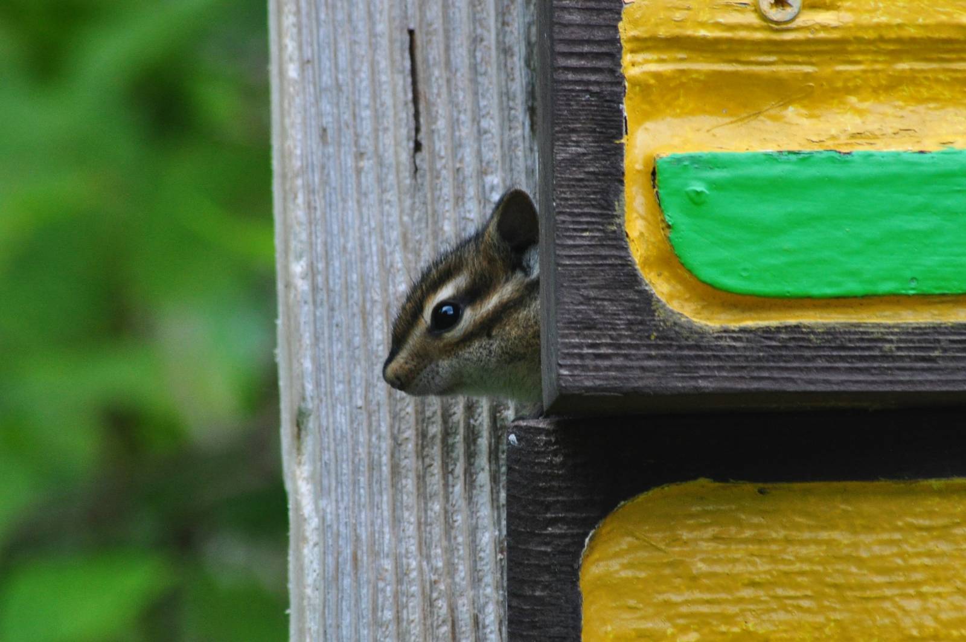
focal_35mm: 450
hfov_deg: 4.6
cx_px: 483
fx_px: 12061
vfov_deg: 3.0
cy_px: 321
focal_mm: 300
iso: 800
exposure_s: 1/80
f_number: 8
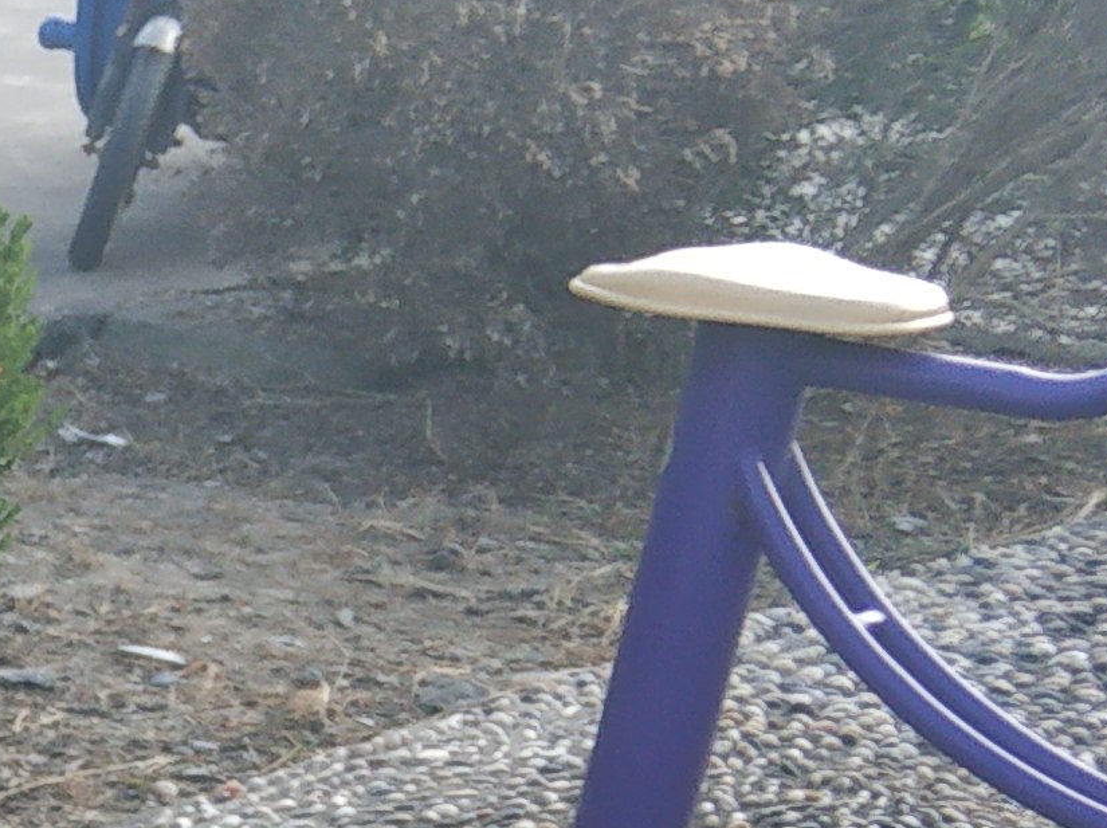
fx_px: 4217
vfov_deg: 10.4
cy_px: 1565
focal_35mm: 132
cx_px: -1493
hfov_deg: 12.2
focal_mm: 3.82
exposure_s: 1/173
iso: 100
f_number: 1.8
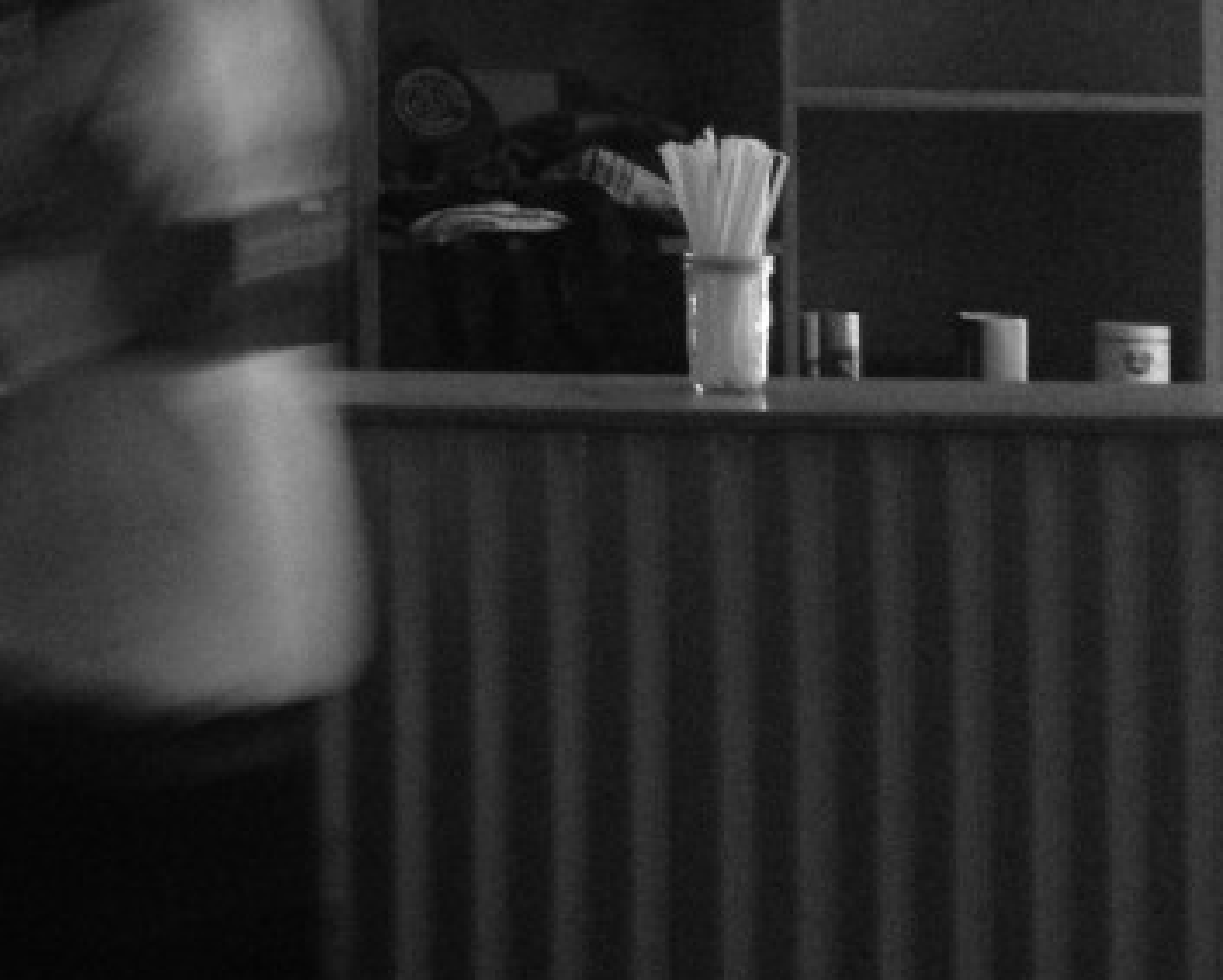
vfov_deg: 15.2
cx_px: -416
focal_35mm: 99
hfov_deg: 17.9
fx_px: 3586
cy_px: -83
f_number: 2.4
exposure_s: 1/15
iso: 500
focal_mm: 4.28
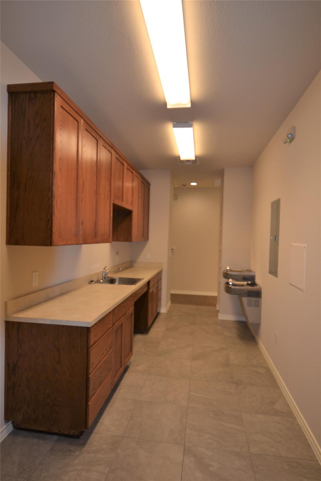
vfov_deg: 85.4
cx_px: 160
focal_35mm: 20
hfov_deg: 63.2
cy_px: 240
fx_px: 261
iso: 400
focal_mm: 13
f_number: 4
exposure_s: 1/125
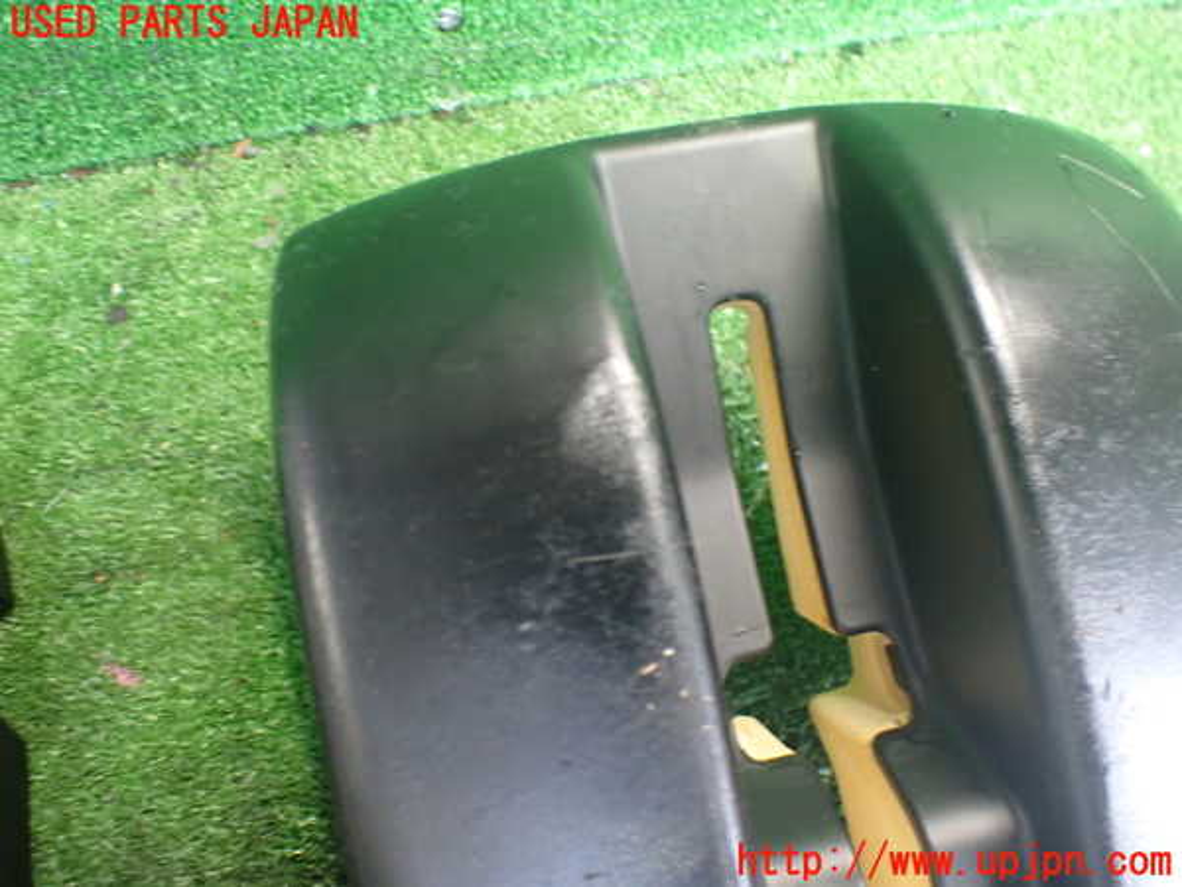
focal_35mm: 30
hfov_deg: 60.0
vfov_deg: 46.8
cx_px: 591
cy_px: 444
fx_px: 1024
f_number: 2.3
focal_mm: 5.4
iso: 800
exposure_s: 1/30
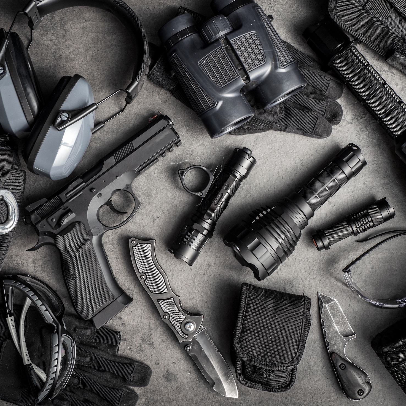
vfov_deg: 35.4
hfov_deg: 35.3
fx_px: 637
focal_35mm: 48
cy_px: 203
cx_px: 227
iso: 200
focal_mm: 20
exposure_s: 1/60
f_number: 8
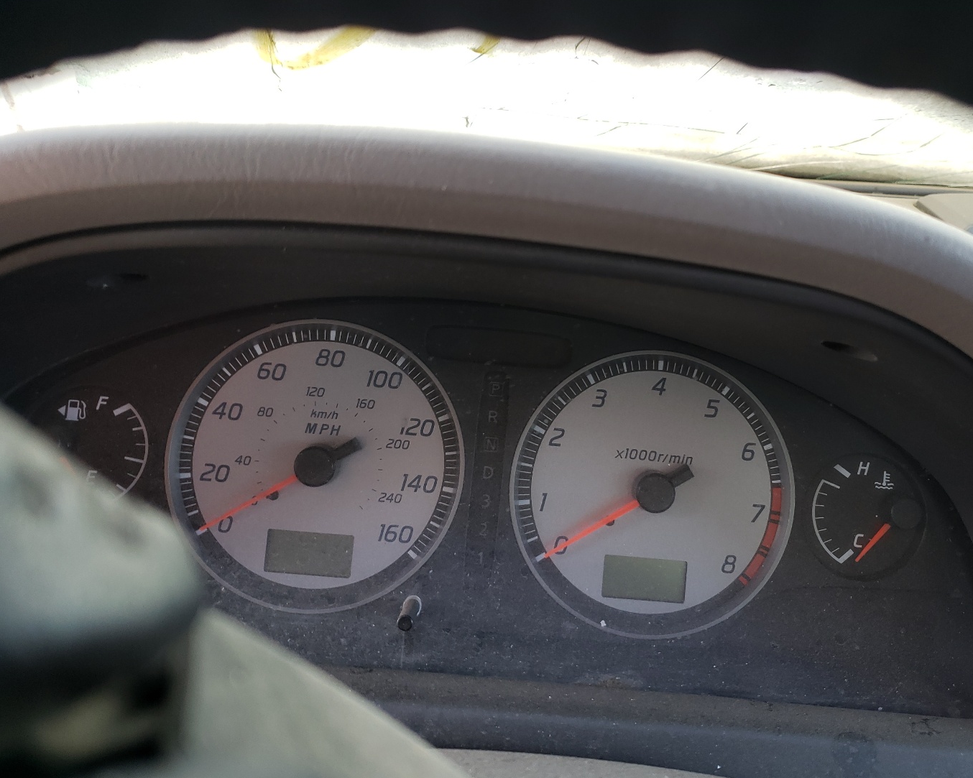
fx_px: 864
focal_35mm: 30
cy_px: 369
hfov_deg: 58.5
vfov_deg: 48.5
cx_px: 563
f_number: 1.5
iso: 56
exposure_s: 1/60.2
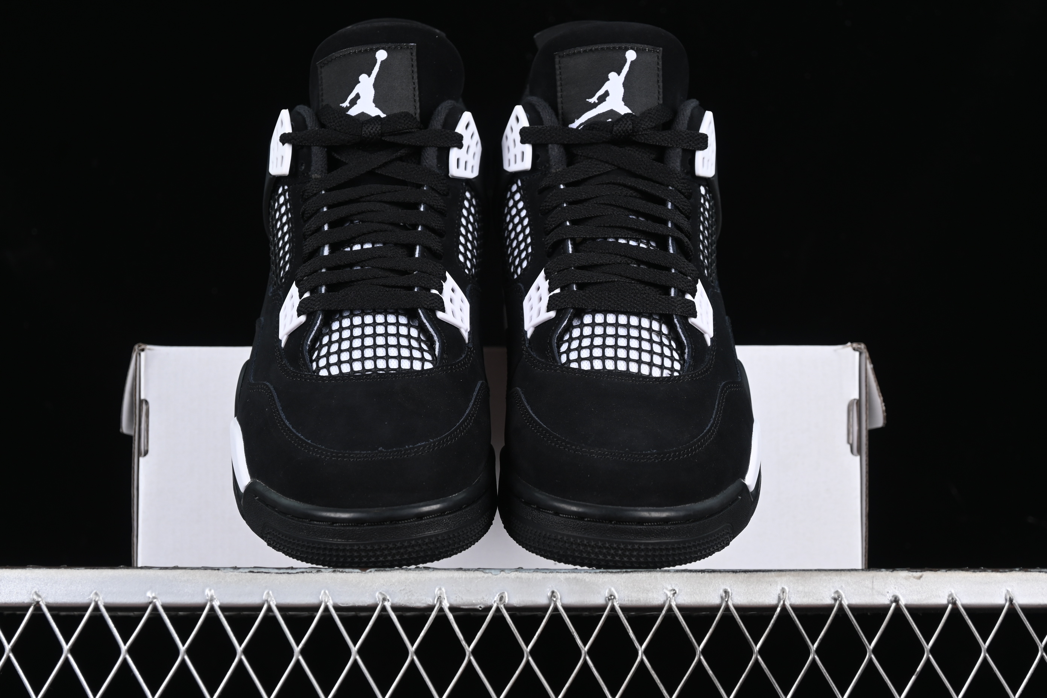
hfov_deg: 27.0
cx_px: 524
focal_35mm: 75
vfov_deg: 18.2
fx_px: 2181
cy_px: 349
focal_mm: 50
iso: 160
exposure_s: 1/50
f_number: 6.3
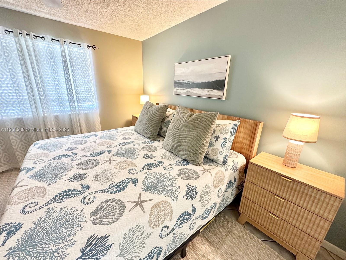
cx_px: 173
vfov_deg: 85.7
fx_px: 140
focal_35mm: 14
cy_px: 130
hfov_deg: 102.1
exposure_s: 1/60
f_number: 2.2
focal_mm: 2.22
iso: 320
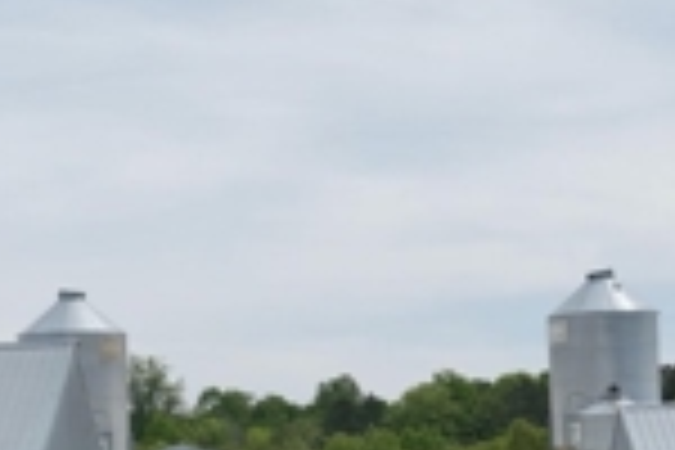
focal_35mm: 129
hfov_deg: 15.9
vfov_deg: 10.5
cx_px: 292
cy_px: 544
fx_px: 2419
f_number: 4
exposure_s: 1/4000
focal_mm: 43
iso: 400
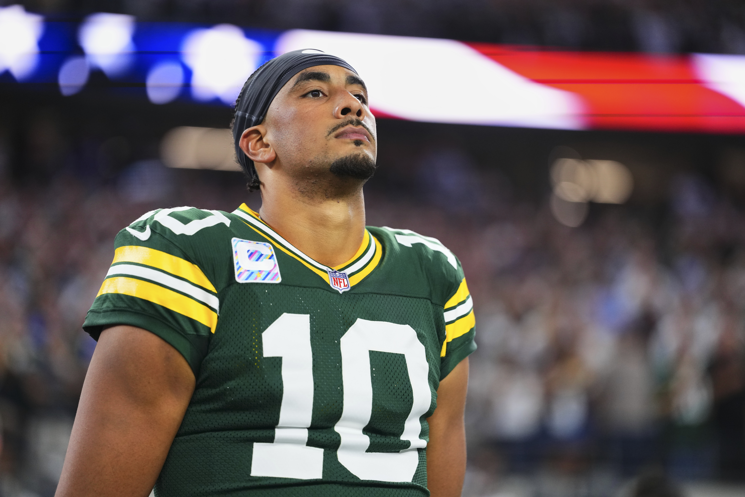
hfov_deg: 13.7
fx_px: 3104
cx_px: 372
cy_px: 248
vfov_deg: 9.1
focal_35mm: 150
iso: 2000
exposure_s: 1/2000
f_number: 2
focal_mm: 150
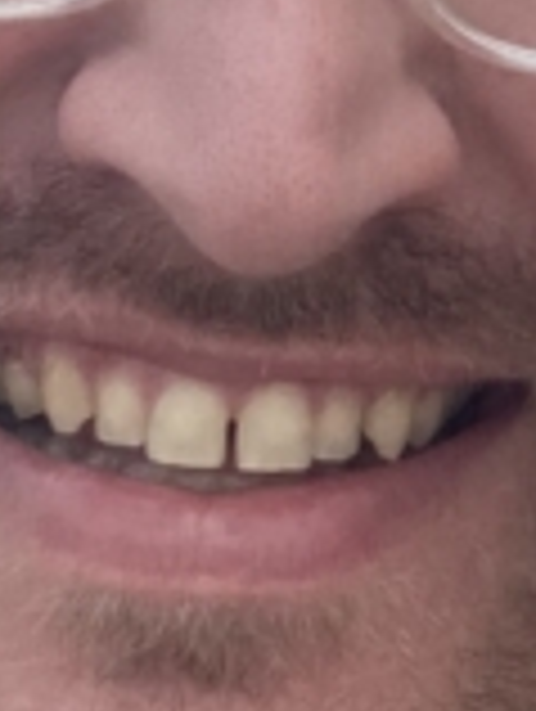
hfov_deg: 6.9
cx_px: 1187
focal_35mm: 207
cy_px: 450
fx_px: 4262
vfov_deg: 9.5
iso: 20
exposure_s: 1/474
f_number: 2.2
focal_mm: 2.87
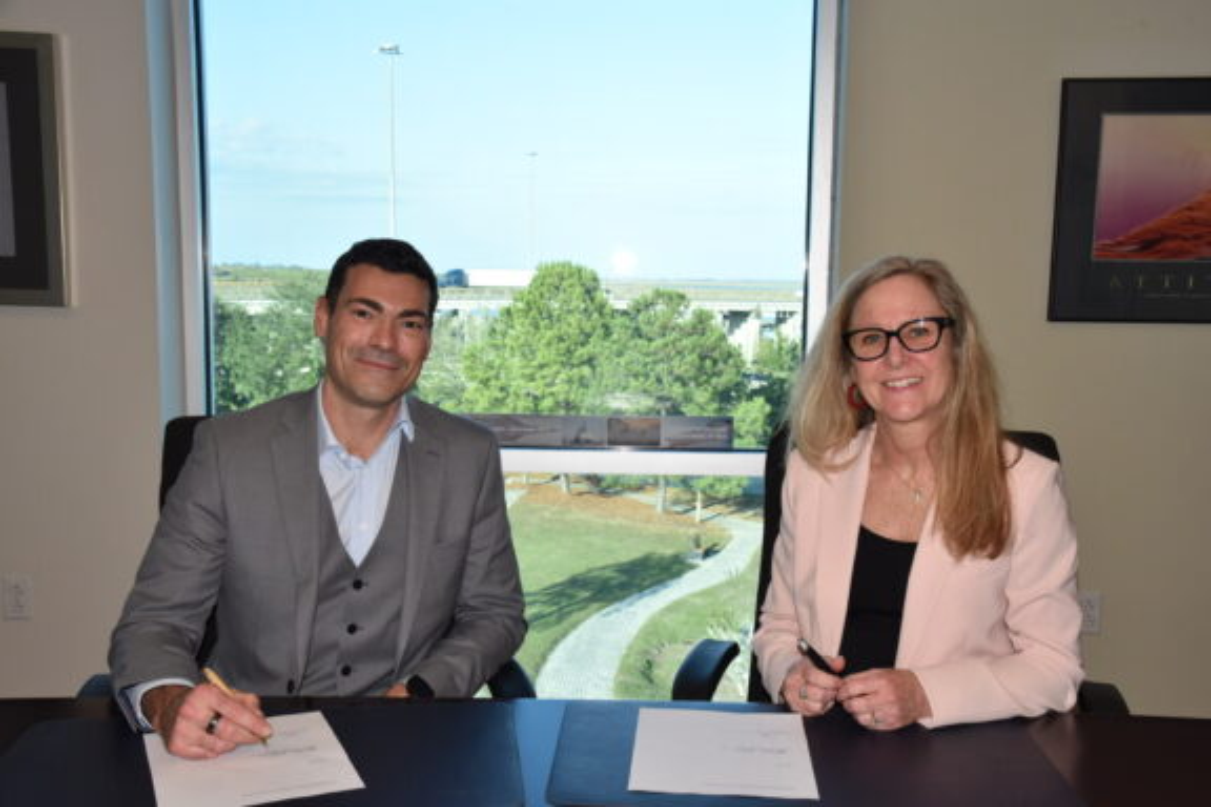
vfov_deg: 35.1
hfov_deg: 50.7
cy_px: 404
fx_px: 1278
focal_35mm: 38
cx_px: 606
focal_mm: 38
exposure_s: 1/200
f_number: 11
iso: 1600
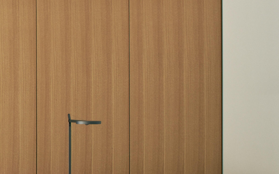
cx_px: -133
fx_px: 1133
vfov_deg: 8.7
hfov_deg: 13.3
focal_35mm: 149
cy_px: 209
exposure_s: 1/4
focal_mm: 45
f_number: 11
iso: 200
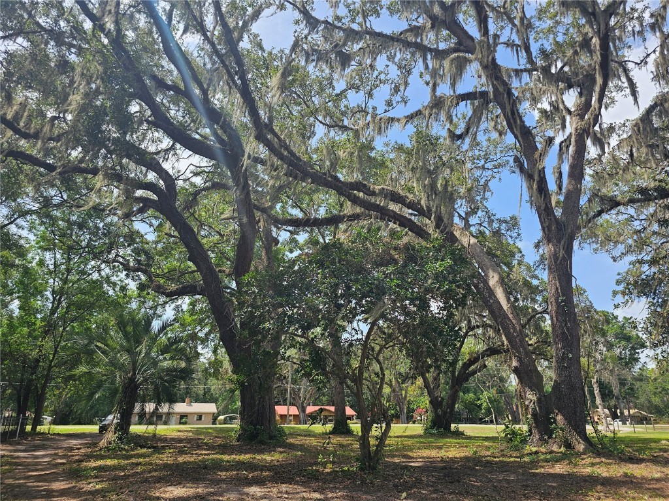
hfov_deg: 73.9
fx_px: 445
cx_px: 334
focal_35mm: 23
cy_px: 250
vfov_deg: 58.9
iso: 10
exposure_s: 1/313
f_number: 1.7
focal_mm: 6.3
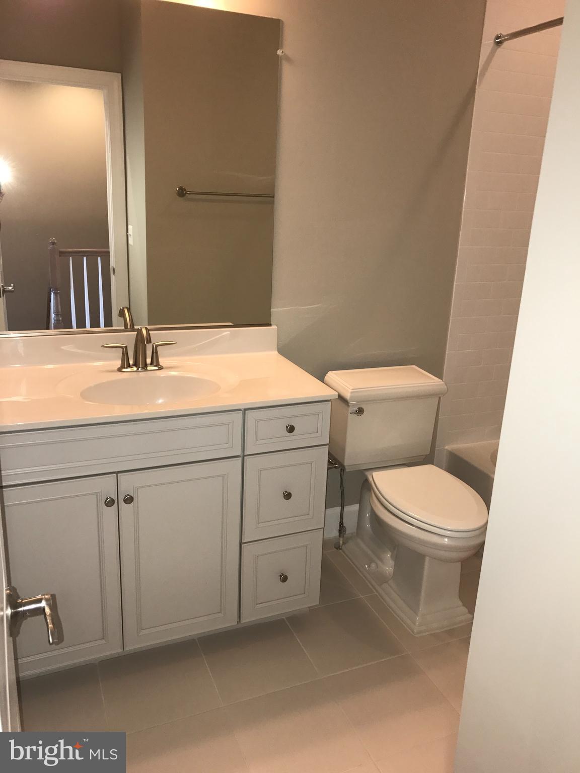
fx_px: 626
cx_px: 290
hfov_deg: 49.7
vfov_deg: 63.4
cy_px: 386
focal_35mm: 28
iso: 50
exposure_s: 1/30
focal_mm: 3.99
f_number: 1.8
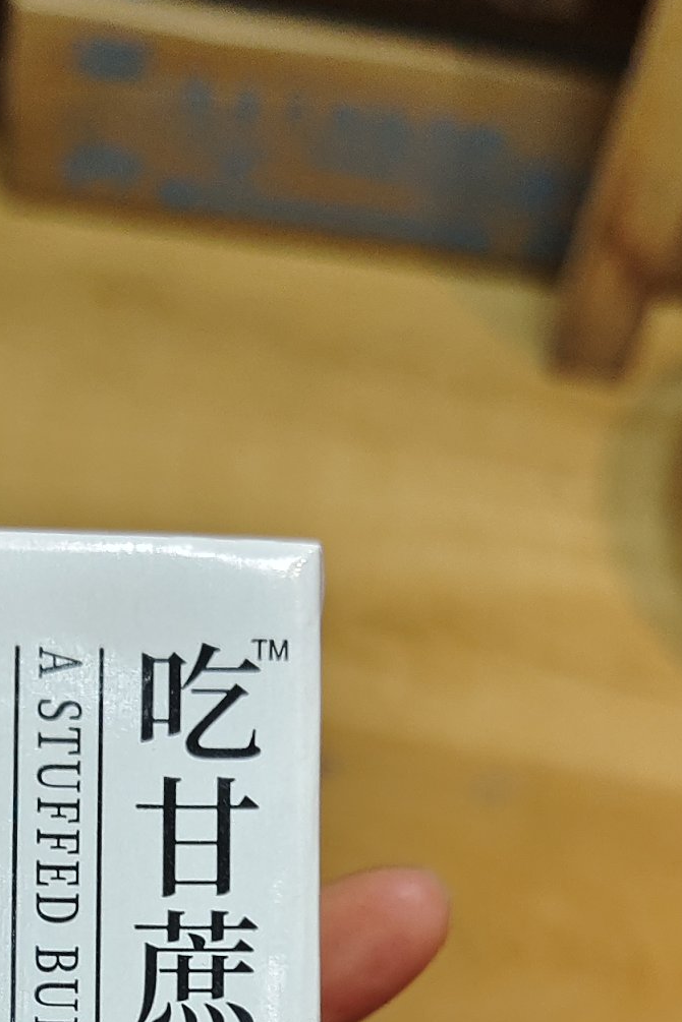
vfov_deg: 27.9
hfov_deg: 20.6
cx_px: 121
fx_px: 1847
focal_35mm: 65
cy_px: 1161
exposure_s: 1/50.3
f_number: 1.88
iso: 1080
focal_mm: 5.56
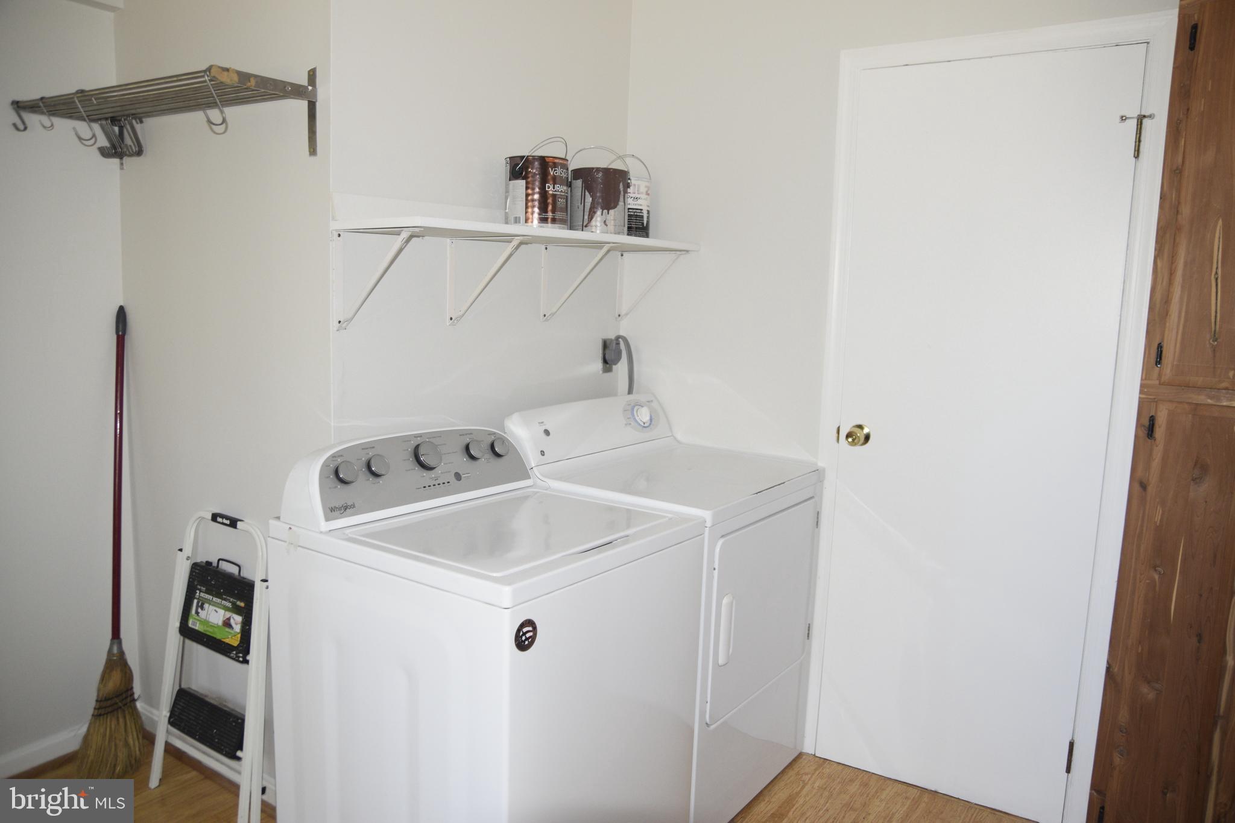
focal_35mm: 48
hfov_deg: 41.1
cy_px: 412
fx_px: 1646
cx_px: 618
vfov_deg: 28.1
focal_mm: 32
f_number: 4.5
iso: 800
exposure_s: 1/80
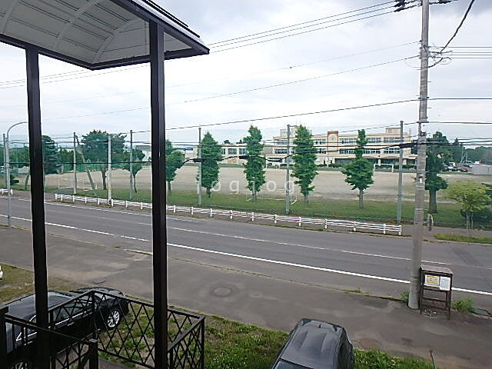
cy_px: 184
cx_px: 246
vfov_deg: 63.4
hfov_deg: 79.0
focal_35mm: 21
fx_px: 298
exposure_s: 1/320
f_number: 3.5
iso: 125
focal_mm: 3.7
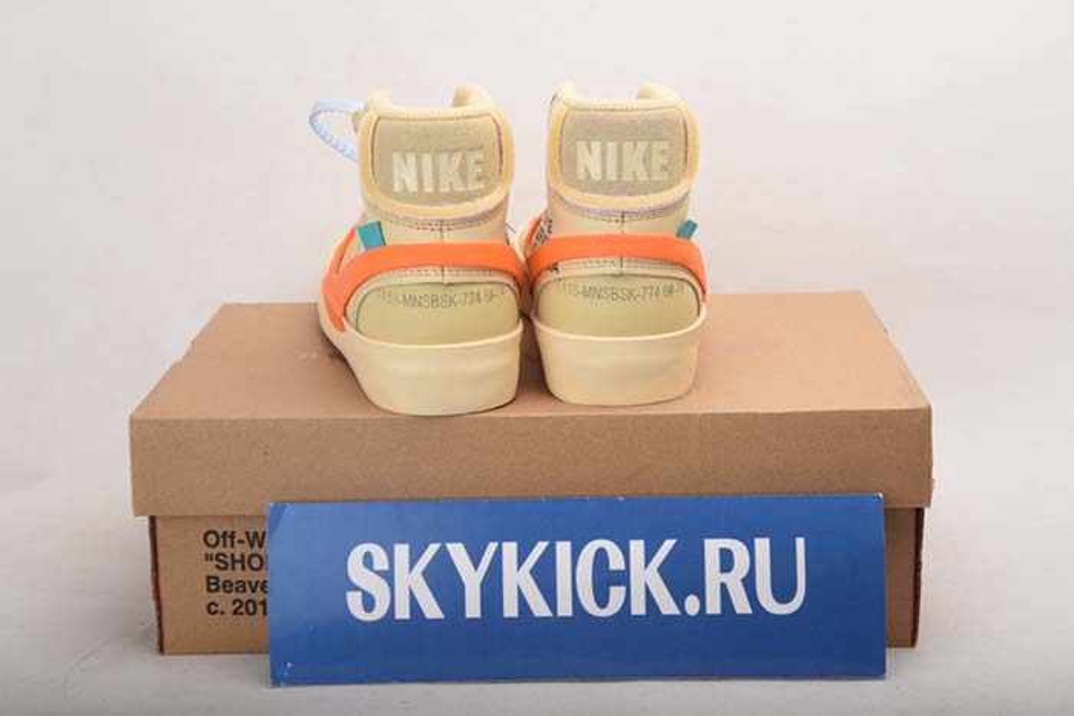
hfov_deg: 20.4
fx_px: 2984
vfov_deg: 13.7
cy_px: 358
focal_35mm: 100
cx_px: 537
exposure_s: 1/200
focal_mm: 100
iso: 100
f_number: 9
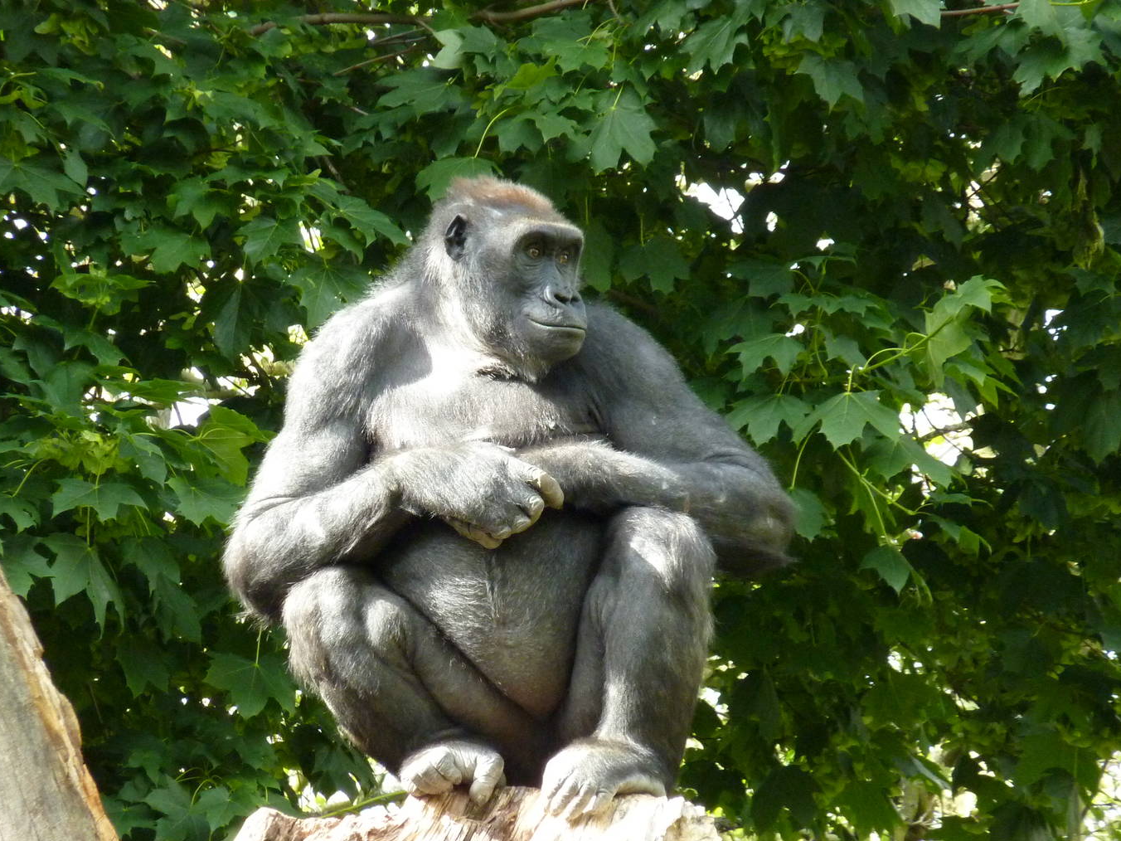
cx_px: 507
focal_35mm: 355
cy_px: 438
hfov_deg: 5.6
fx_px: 11496
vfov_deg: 4.2
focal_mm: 49.2
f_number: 4.9
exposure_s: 1/160
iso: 400
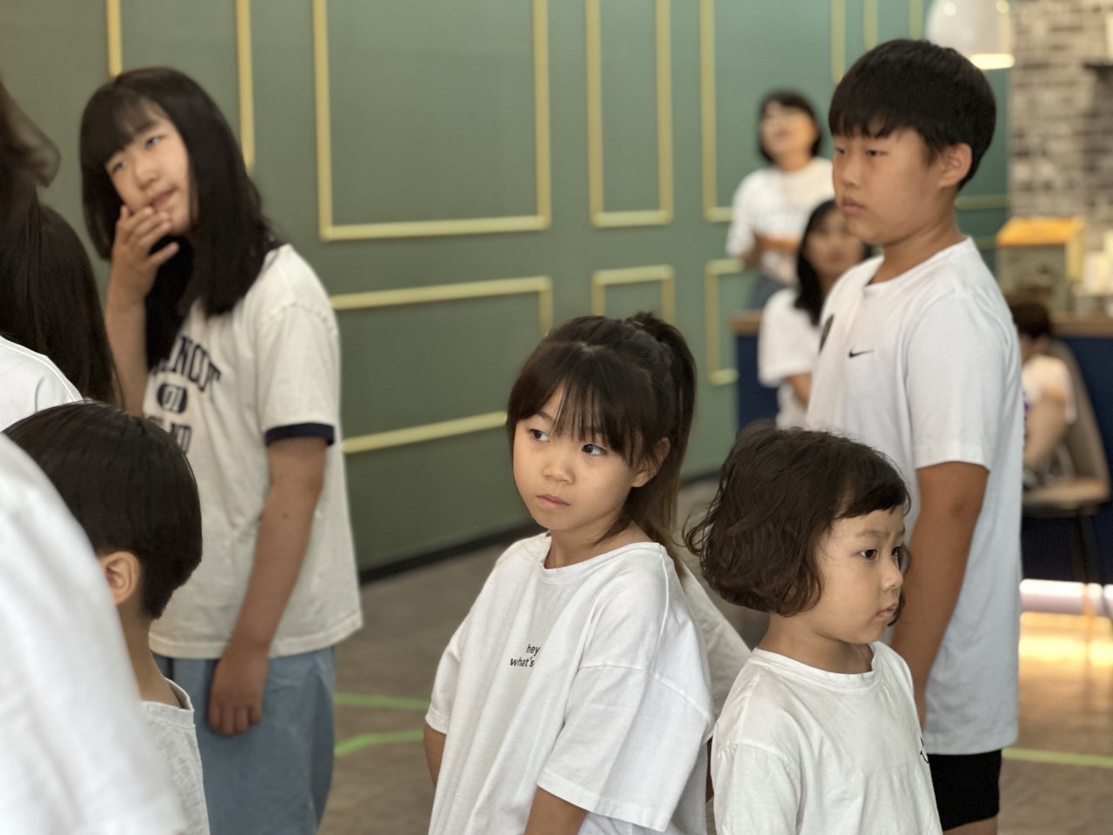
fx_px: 2476
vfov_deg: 19.1
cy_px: 418
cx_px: 556
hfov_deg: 25.3
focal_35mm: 77
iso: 320
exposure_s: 1/40
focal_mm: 9
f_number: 2.8
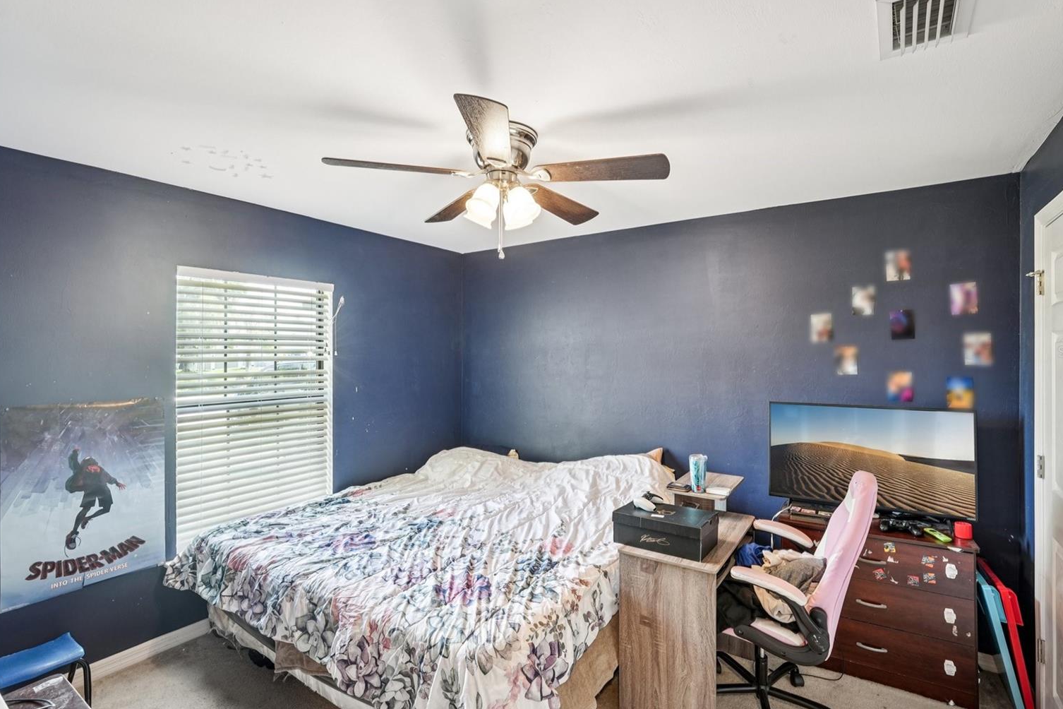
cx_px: 556
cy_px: 352
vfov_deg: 70.4
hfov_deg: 93.2
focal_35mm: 17
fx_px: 502
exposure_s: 1/10
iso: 400
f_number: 8
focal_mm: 16
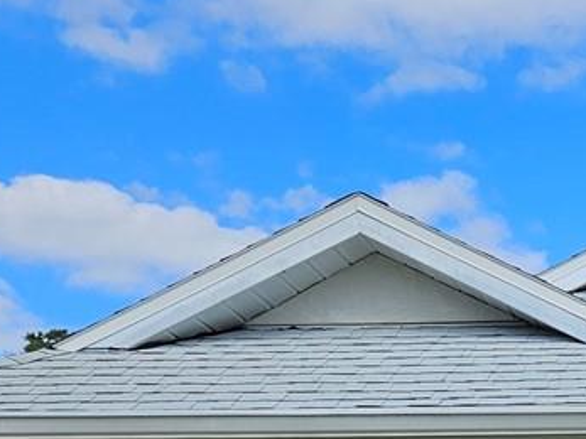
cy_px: 755
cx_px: 893
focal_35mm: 106
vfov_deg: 12.8
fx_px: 1794
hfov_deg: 16.8
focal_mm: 5.4
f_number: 1.8
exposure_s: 1/1973
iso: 25
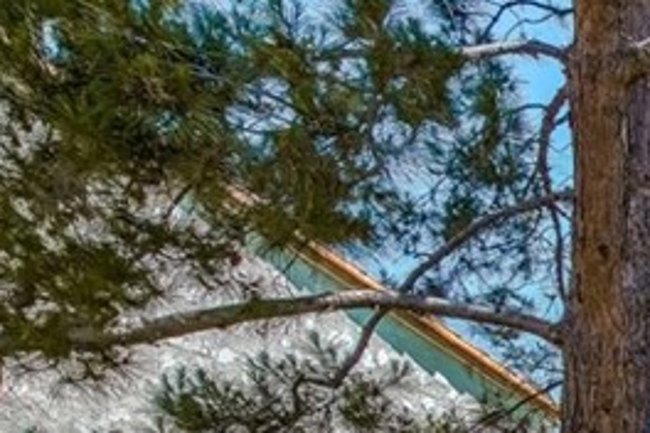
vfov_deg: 18.0
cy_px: 680
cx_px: 1221
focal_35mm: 66
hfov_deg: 20.1
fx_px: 1192
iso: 100
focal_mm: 17
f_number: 6.3
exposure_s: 1/100
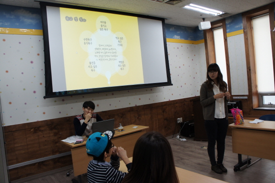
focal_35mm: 27
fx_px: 206
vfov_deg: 47.9
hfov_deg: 67.4
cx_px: 138
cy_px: 92
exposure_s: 1/80
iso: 400
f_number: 4
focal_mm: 18
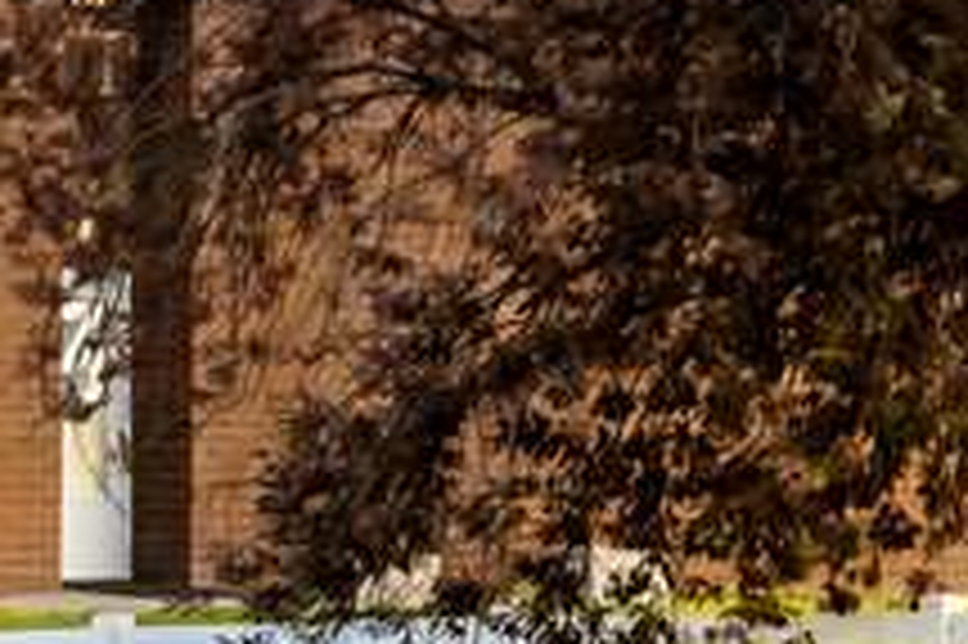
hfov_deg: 7.7
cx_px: 1207
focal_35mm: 265
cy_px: -698
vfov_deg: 5.1
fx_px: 7120
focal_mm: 38
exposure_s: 1/1.25
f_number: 11
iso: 400
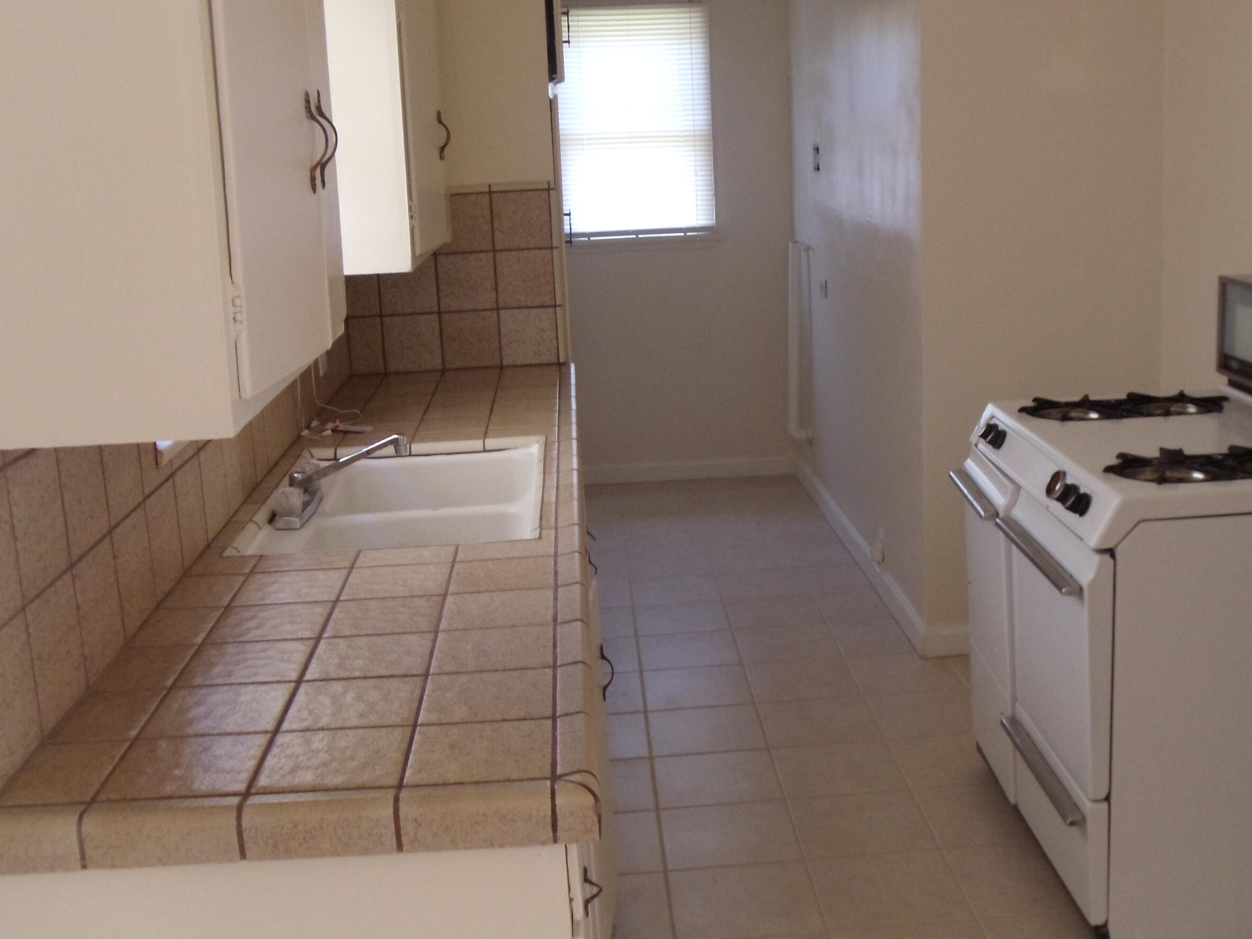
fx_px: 2026
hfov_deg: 34.3
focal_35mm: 56
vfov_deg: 26.1
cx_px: 638
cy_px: 375
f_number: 3.5
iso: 400
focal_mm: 6
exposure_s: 1/40
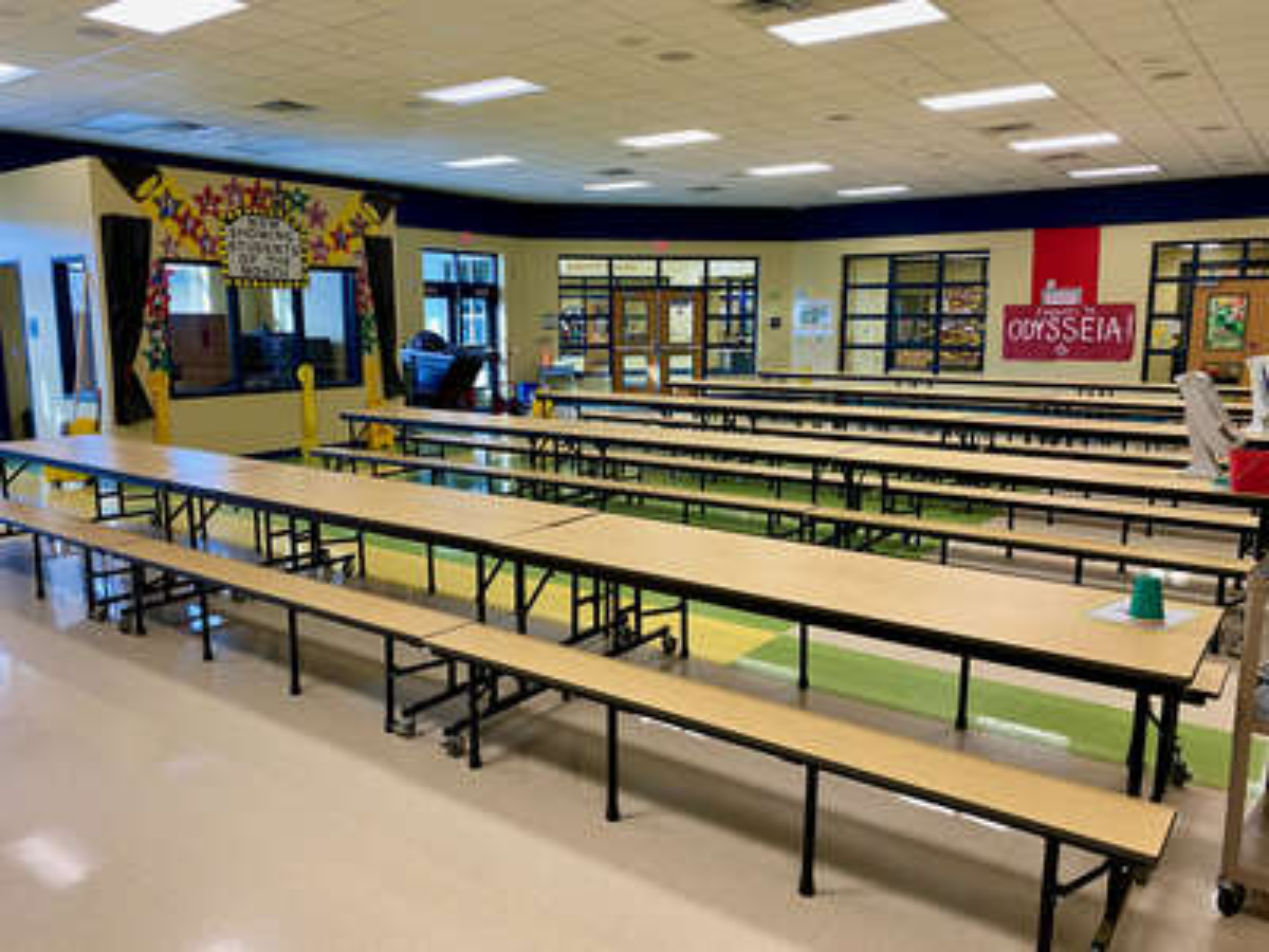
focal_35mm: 26
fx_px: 953
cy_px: 476
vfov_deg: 53.1
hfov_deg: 67.3
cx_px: 634
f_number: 1.8
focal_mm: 4.25
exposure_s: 1/60
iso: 80
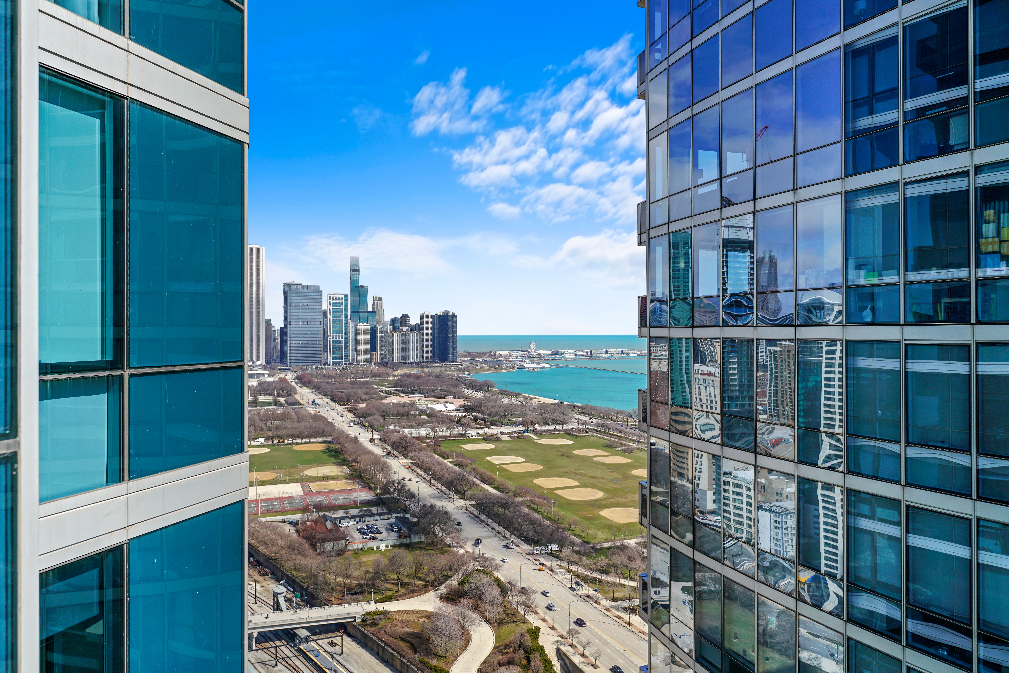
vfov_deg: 53.1
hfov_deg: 73.7
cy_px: 336
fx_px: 673
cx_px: 504
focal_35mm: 24
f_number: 4.5
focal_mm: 24
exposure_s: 1/800
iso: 100
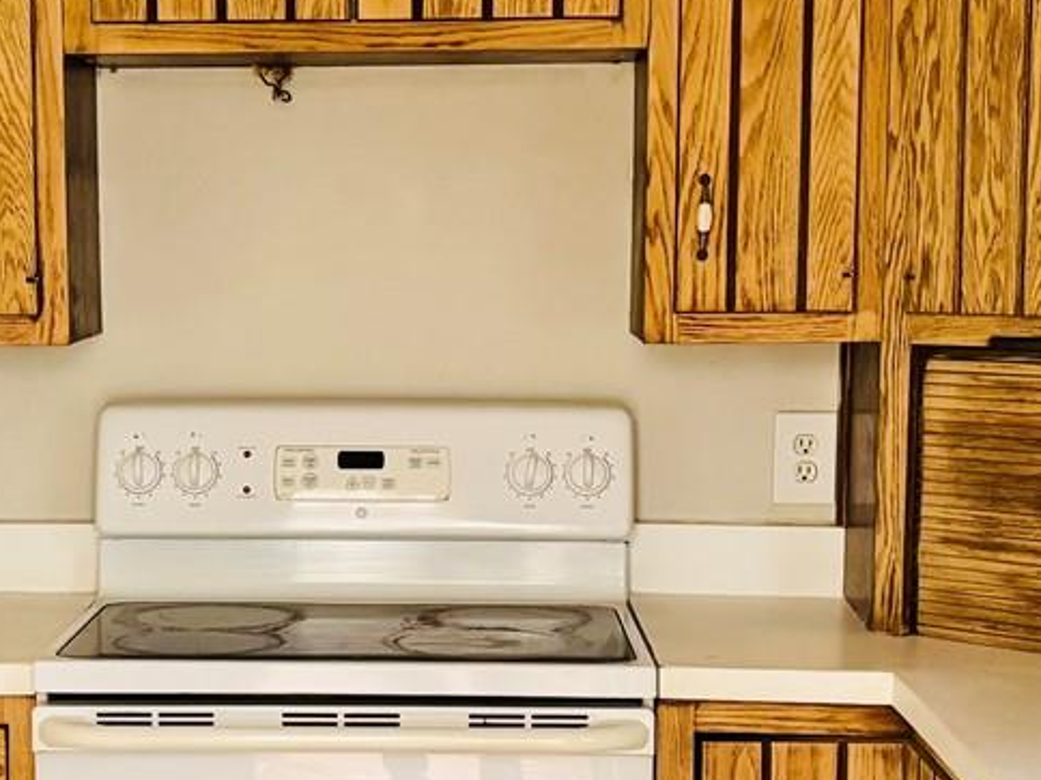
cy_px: 535
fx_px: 2586
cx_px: 297
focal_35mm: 86
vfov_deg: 17.1
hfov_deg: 22.6
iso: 500
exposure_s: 1/43
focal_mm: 5.96
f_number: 1.6
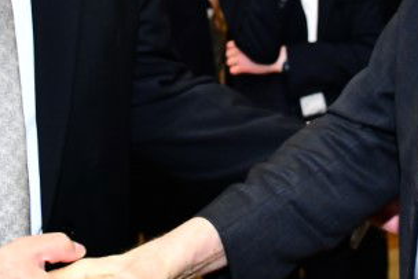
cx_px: 241
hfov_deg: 19.3
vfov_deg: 12.3
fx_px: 1231
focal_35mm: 106
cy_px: -136
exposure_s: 1/160
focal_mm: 28
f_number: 5.6
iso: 800
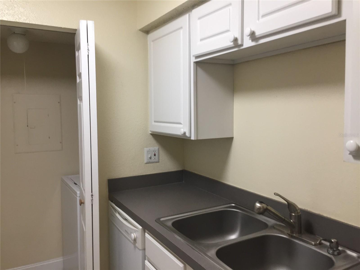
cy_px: 135
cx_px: 180
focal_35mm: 29
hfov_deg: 61.7
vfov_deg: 48.2
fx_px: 302
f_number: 2.2
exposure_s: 1/30
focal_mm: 4.15
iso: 64
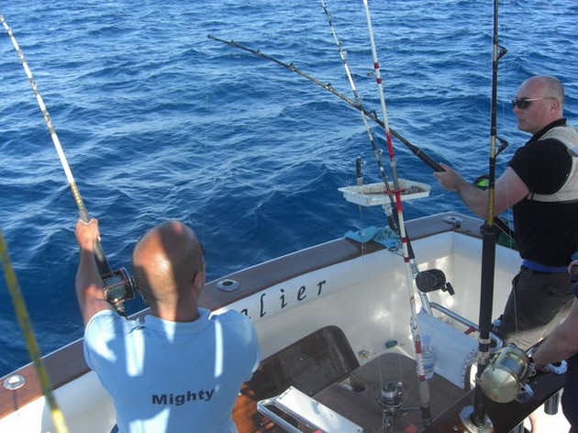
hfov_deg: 49.0
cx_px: 289
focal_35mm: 38
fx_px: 634
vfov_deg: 37.7
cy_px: 216
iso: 80
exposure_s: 1/320
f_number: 4
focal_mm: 7.9
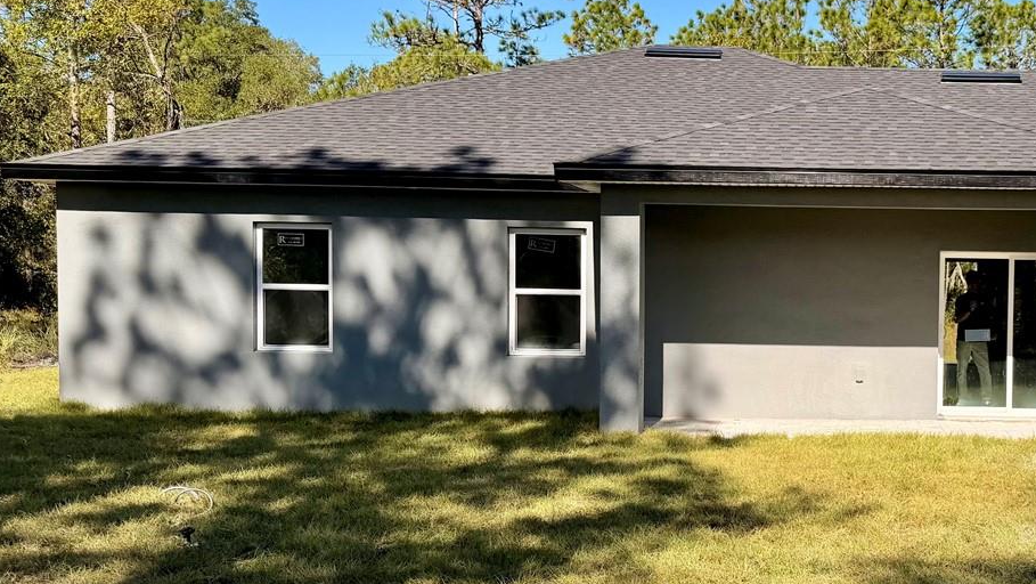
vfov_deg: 26.0
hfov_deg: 42.5
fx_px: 1264
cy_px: 339
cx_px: 833
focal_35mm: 46
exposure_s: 1/3584
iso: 80
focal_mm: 6.76
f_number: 1.78
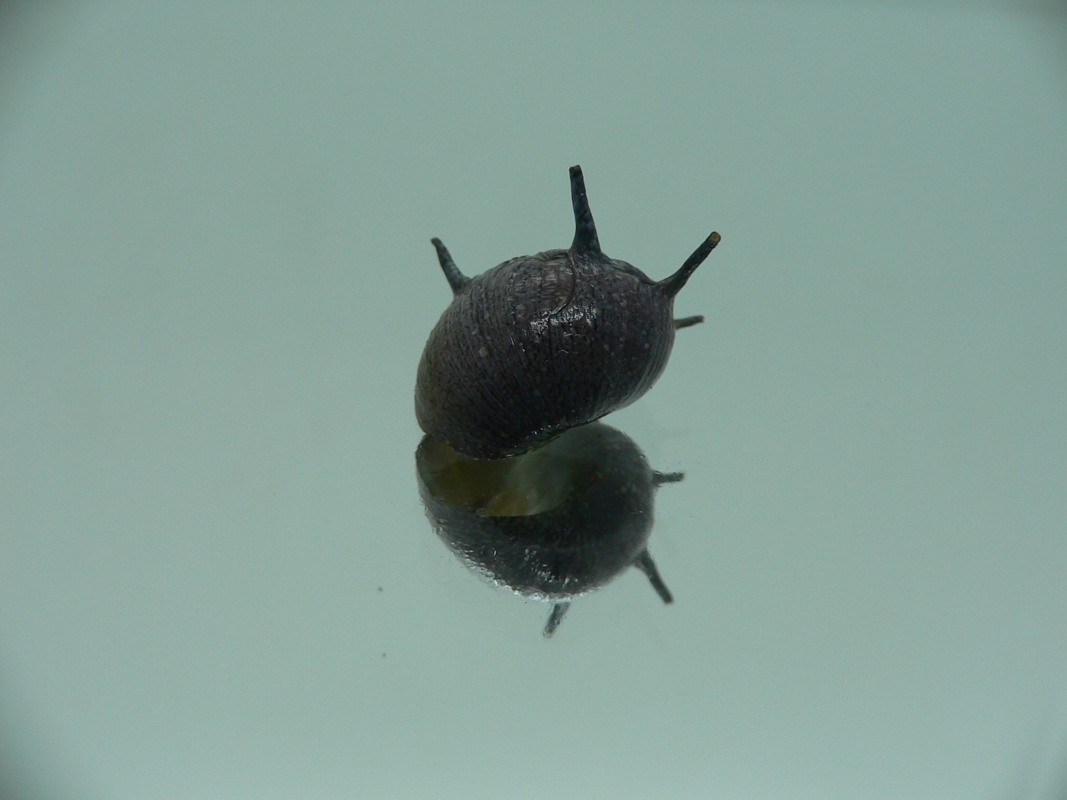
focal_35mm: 35
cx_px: 534
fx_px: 1079
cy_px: 400
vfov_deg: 40.7
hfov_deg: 52.6
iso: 80
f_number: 2.8
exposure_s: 1/60
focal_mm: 4.6
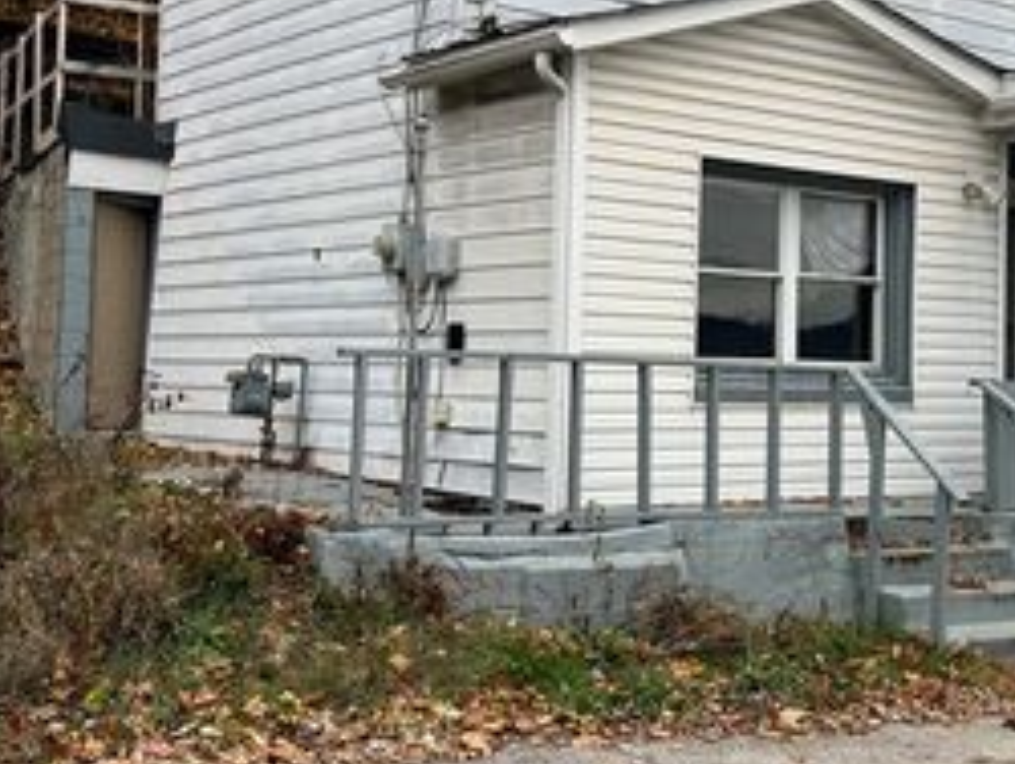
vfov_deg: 28.0
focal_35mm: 52
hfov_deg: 35.6
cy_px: 282
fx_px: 1526
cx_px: 808
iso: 50
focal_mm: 5.7
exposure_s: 1/371
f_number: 1.5
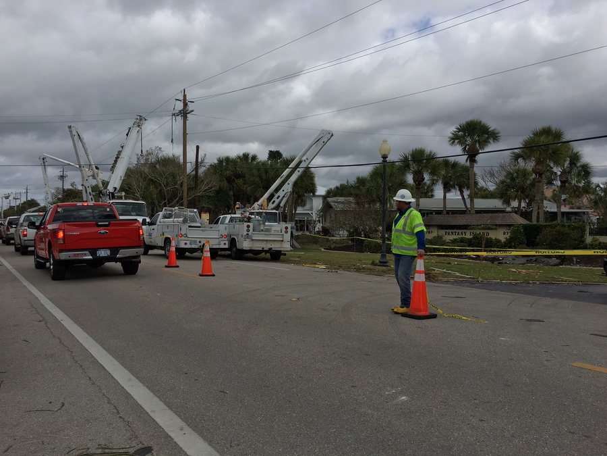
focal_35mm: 29
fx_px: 509
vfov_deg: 48.2
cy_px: 228
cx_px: 304
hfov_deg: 61.7
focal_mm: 4.15
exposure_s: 1/1876
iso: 25
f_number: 2.2
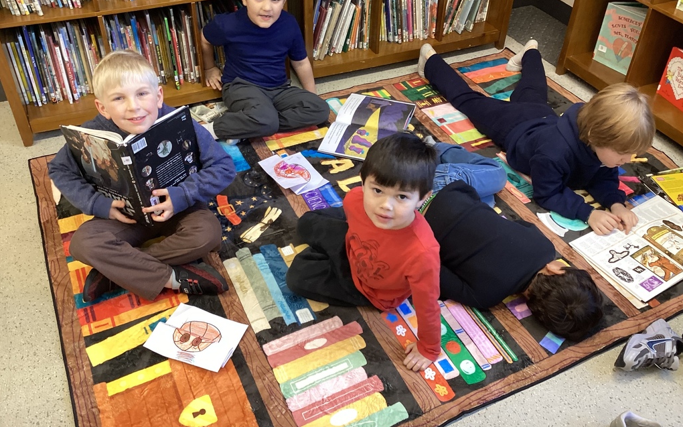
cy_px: 170
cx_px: 342
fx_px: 614
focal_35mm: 33
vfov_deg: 38.1
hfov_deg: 58.2
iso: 160
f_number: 2.4
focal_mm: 3.3
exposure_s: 1/50
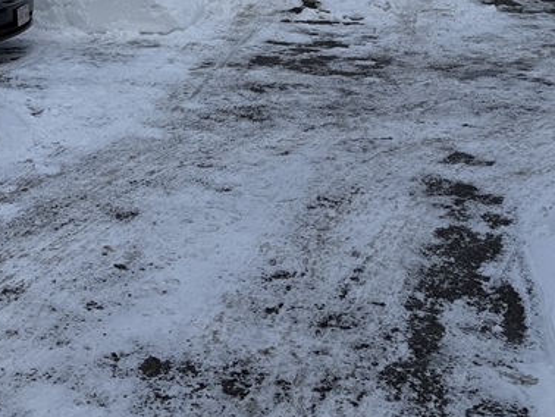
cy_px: -1
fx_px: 1043
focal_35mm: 65
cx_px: 120
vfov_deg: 21.8
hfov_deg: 29.2
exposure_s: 1/4167
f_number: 1.78
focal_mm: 6.76
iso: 80
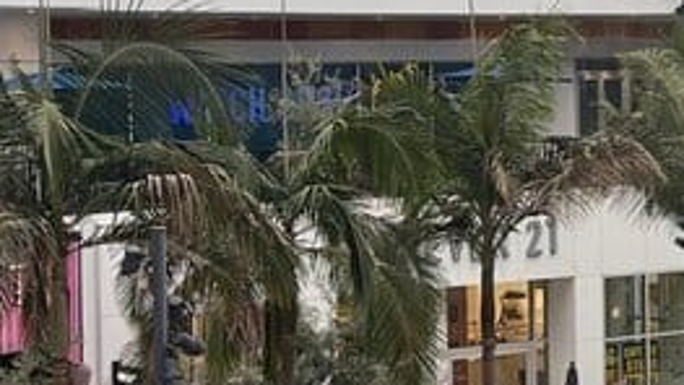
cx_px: 853
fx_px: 2340
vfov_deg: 9.4
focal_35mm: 129
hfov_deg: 15.9
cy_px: 55
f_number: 1.5
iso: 50
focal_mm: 5.7
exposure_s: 1/215
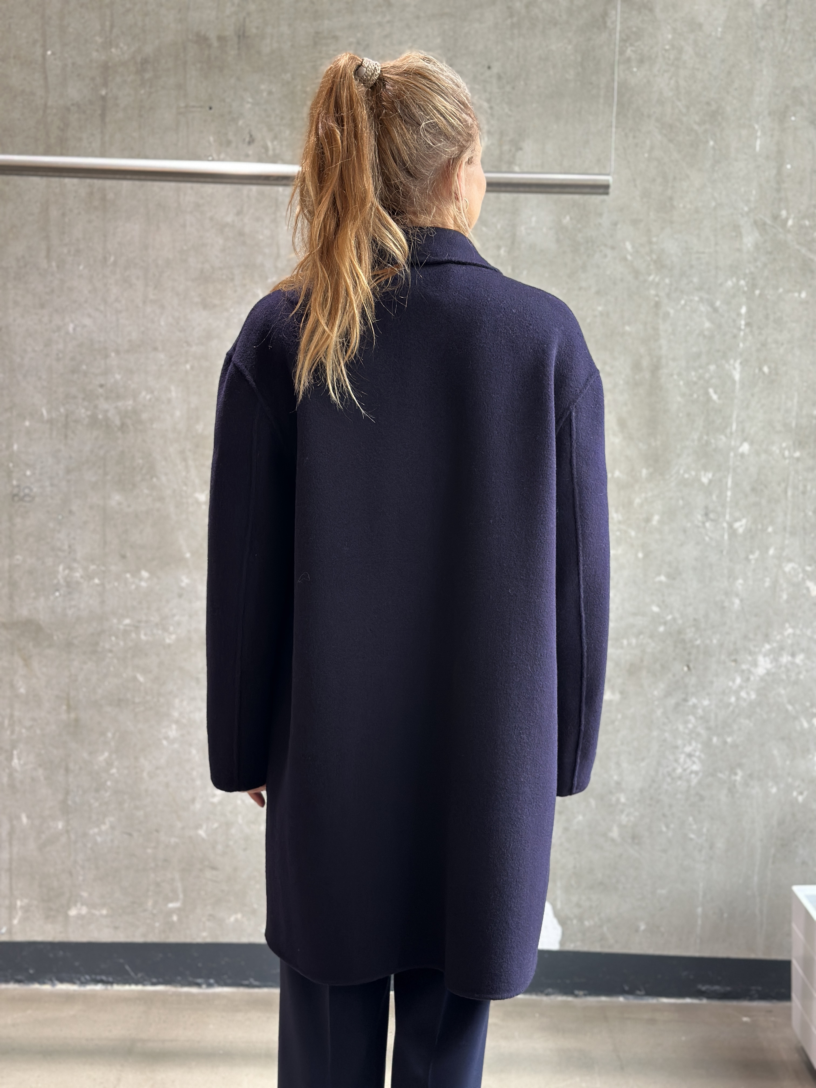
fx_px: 1509
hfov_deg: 30.3
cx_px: 408
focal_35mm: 48
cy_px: 544
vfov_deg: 39.7
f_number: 1.78
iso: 125
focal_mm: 6.86
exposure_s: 1/73
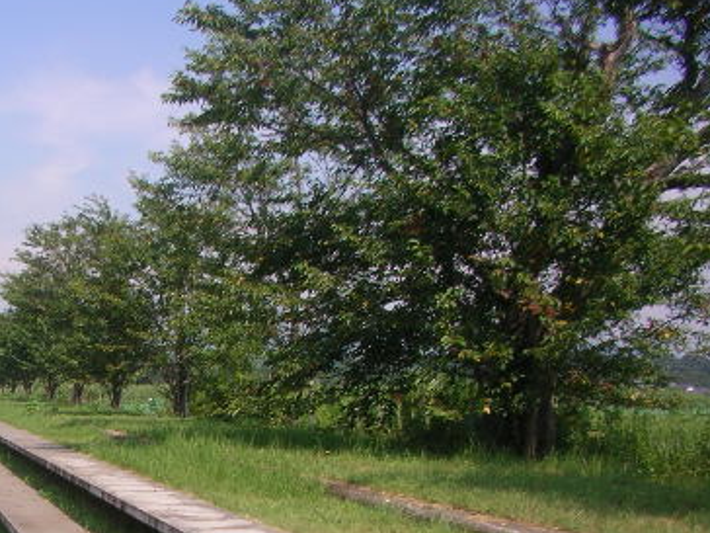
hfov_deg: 28.8
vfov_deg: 22.3
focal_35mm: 65
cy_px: 414
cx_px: 90
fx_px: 1333
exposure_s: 1/250
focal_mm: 5.7
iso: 50
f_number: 2.8
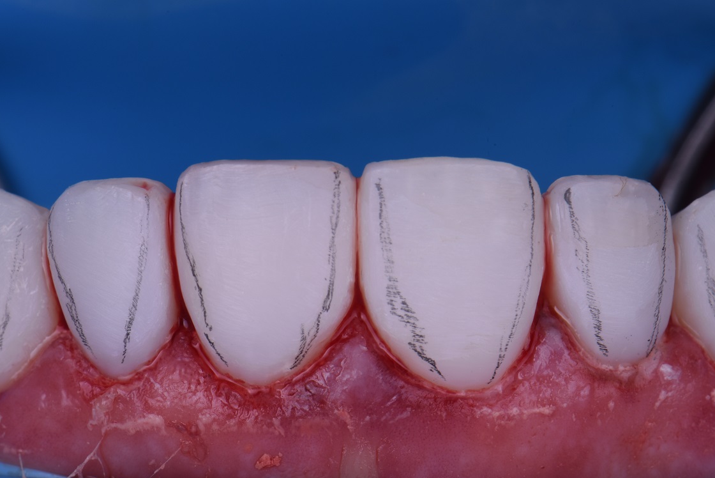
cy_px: 280
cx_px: 403
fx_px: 2802
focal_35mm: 141
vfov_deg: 9.7
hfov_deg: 14.5
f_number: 32
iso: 200
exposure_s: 1/200
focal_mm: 105
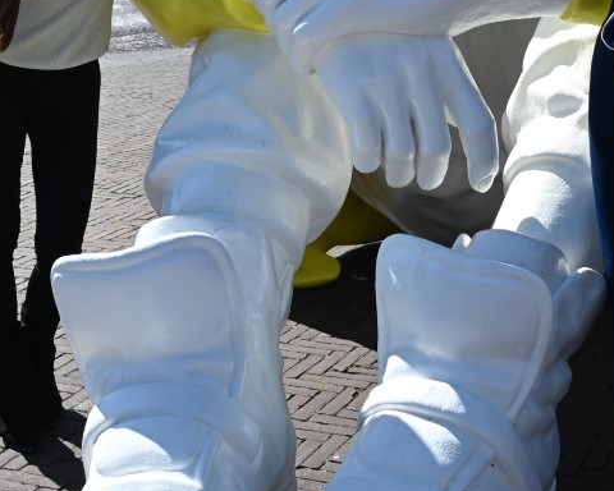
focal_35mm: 76
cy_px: 111
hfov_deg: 25.0
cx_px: 358
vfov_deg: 20.0
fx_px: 1381
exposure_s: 1/250
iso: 125
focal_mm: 24
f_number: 8
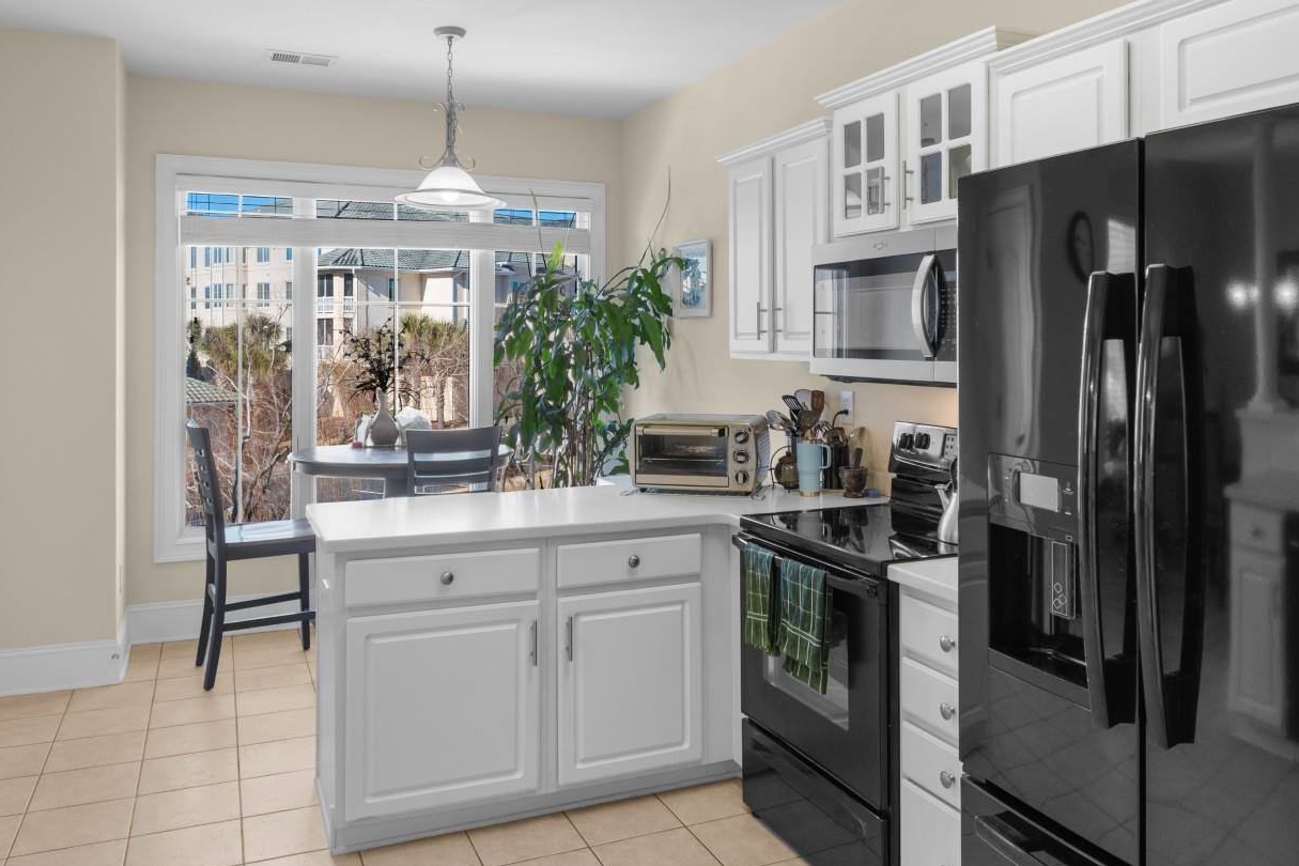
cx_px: 682
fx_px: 1010
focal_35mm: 28
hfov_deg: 65.4
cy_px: 329
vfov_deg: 46.0
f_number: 5
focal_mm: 14
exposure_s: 1/8
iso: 100
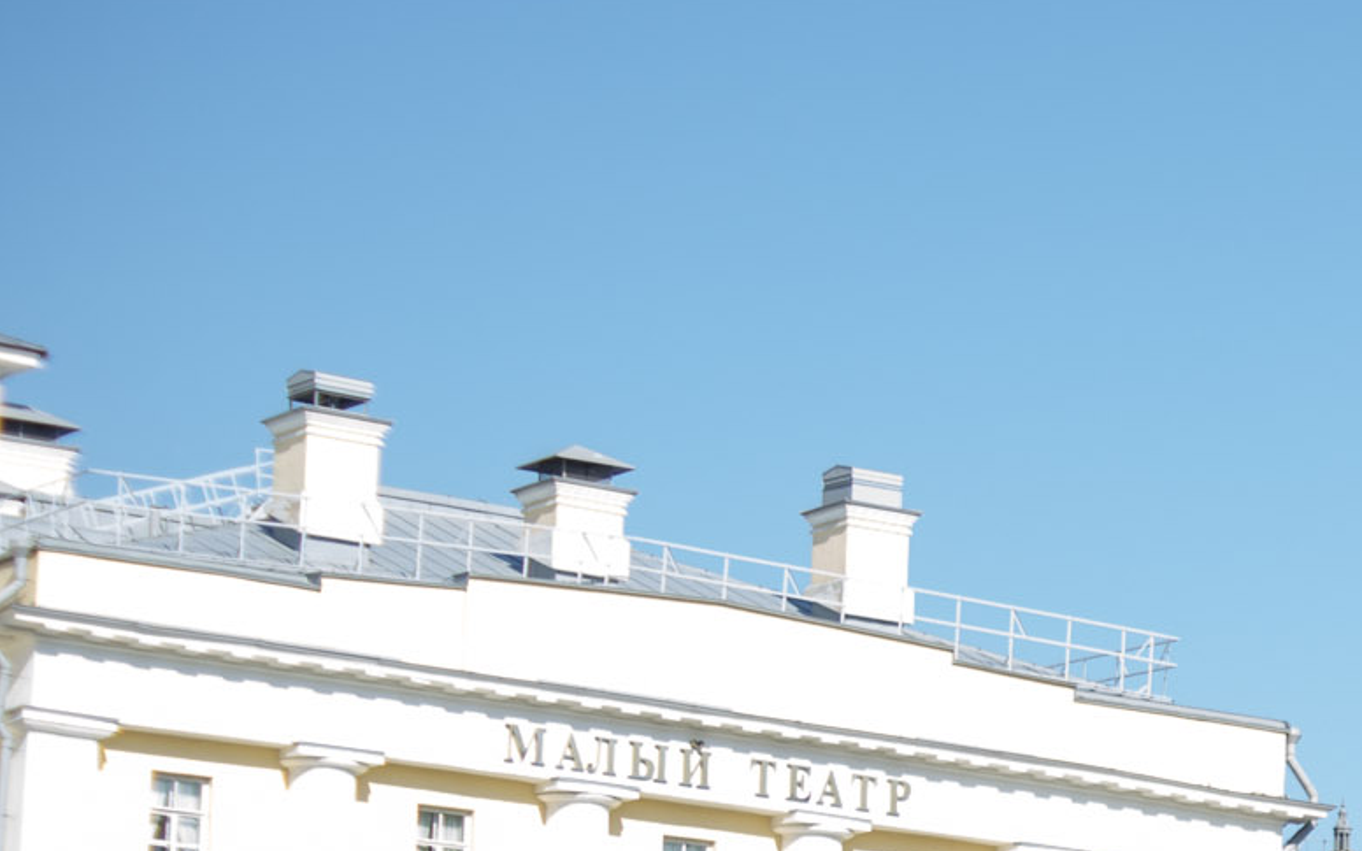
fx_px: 5122
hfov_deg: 13.7
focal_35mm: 138
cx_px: 2336
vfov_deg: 9.2
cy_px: 1298
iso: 160
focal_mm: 35
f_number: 4
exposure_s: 1/400
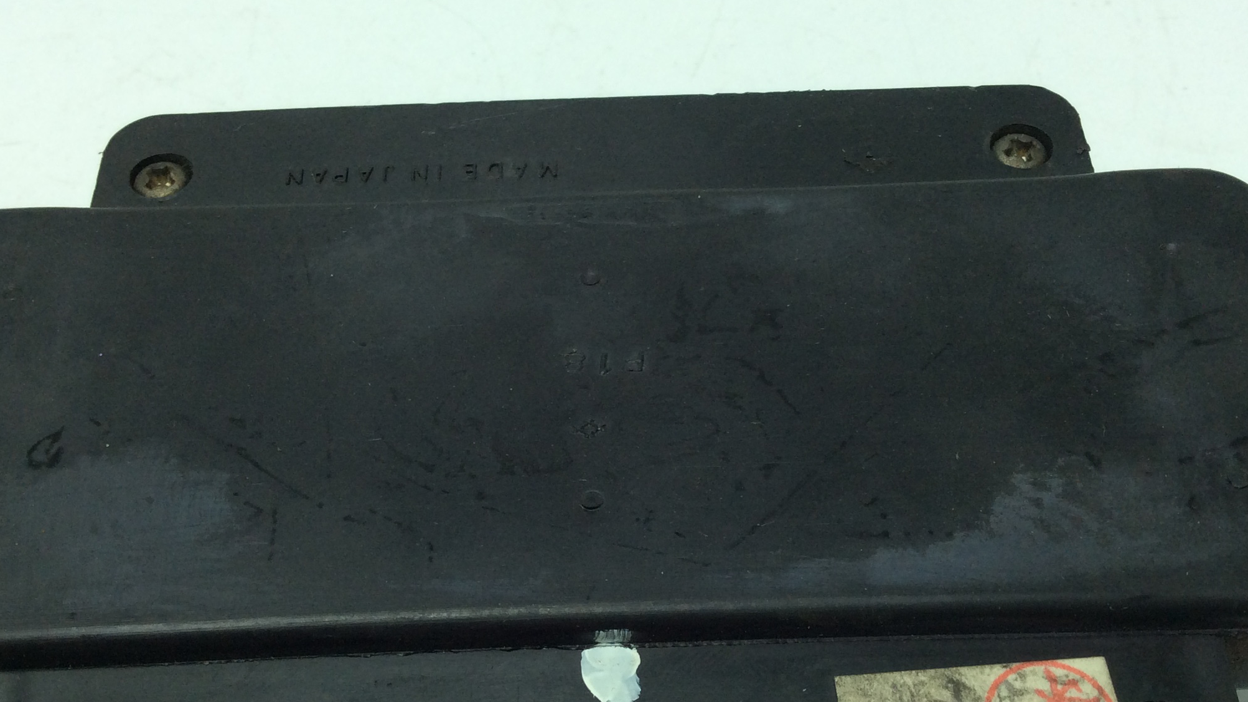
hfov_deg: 45.5
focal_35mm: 45
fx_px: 1489
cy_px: 458
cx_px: 625
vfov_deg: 26.4
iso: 32
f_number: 2.4
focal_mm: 3.3
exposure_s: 1/318
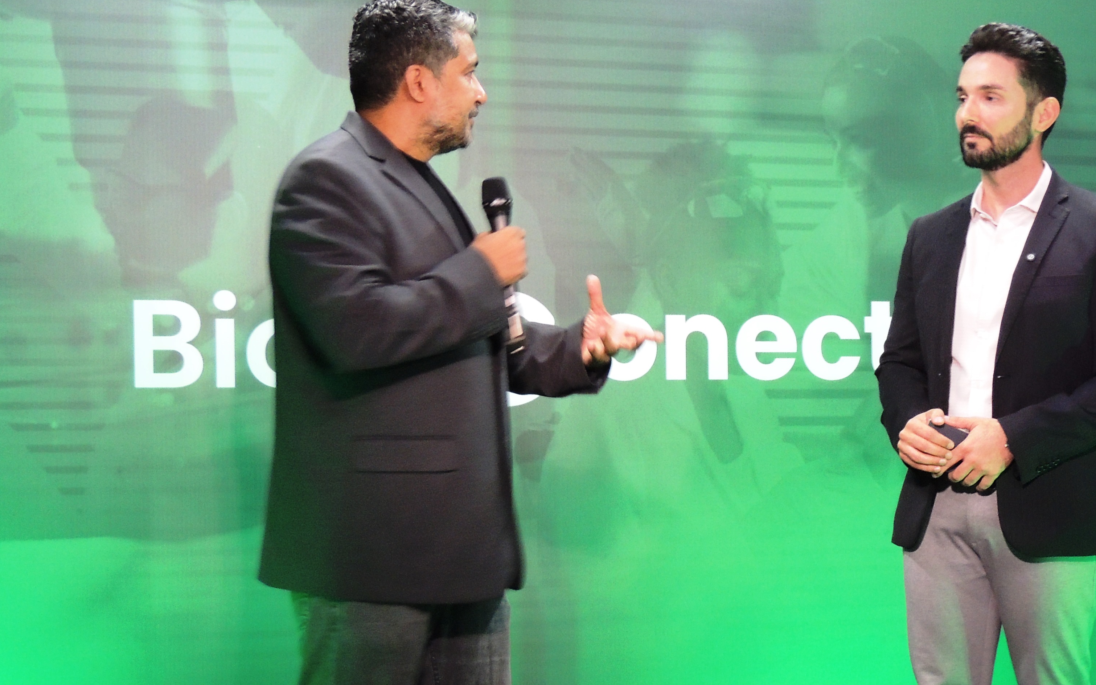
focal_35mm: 76
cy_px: 455
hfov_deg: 26.9
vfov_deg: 17.1
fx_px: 2270
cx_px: 776
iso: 450
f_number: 3.5
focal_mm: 8.3
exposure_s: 1/13
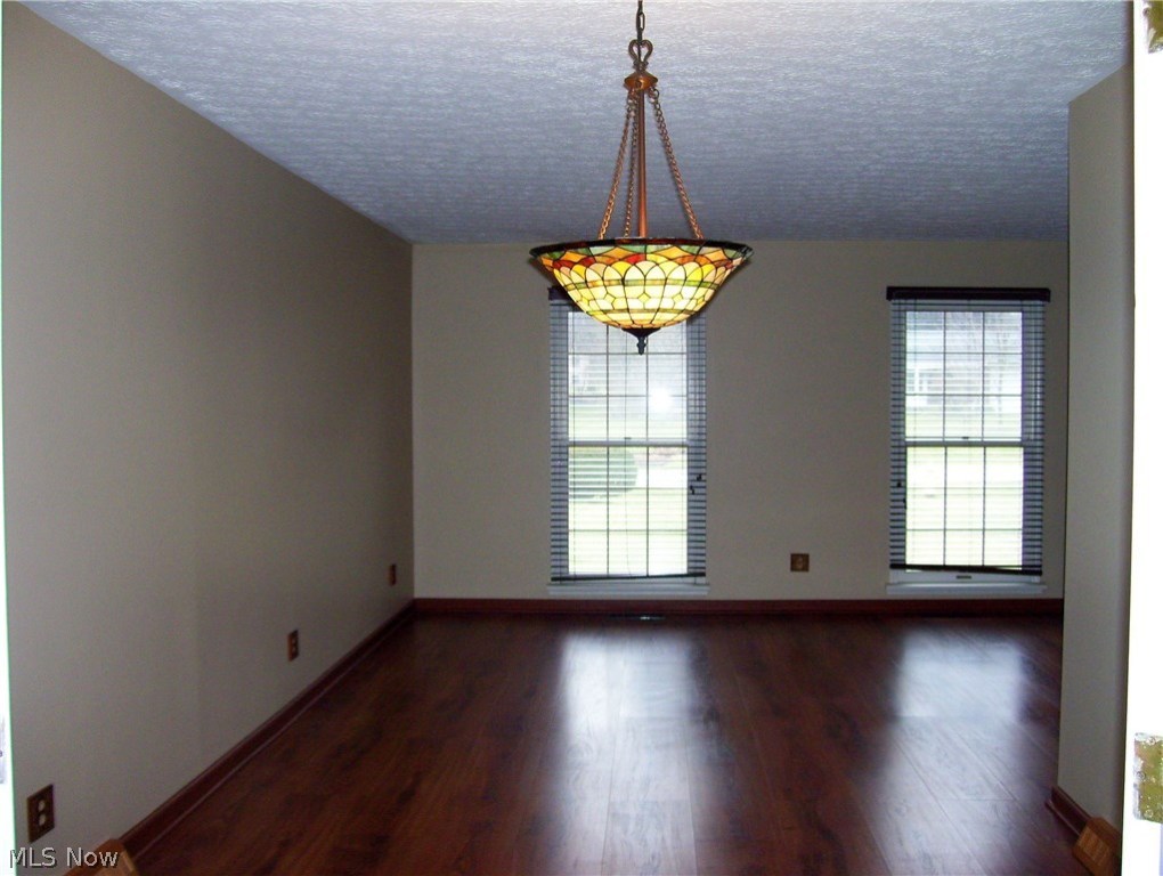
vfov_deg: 39.7
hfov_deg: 51.3
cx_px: 582
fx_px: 1211
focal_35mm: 36
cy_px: 438
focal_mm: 6
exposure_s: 1/60
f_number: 2.7
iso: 200
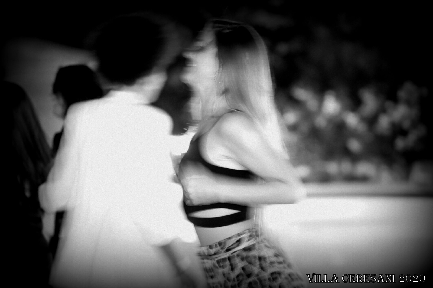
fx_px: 1539
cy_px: 144
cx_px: 216
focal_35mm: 128
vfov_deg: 10.7
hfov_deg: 16.0
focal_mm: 85
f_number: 1.8
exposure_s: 1/17
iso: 3200
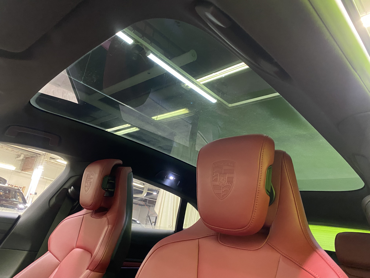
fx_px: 278
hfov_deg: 67.3
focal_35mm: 26
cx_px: 185
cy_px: 139
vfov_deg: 53.1
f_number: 1.8
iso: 500
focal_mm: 4.25
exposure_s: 1/25
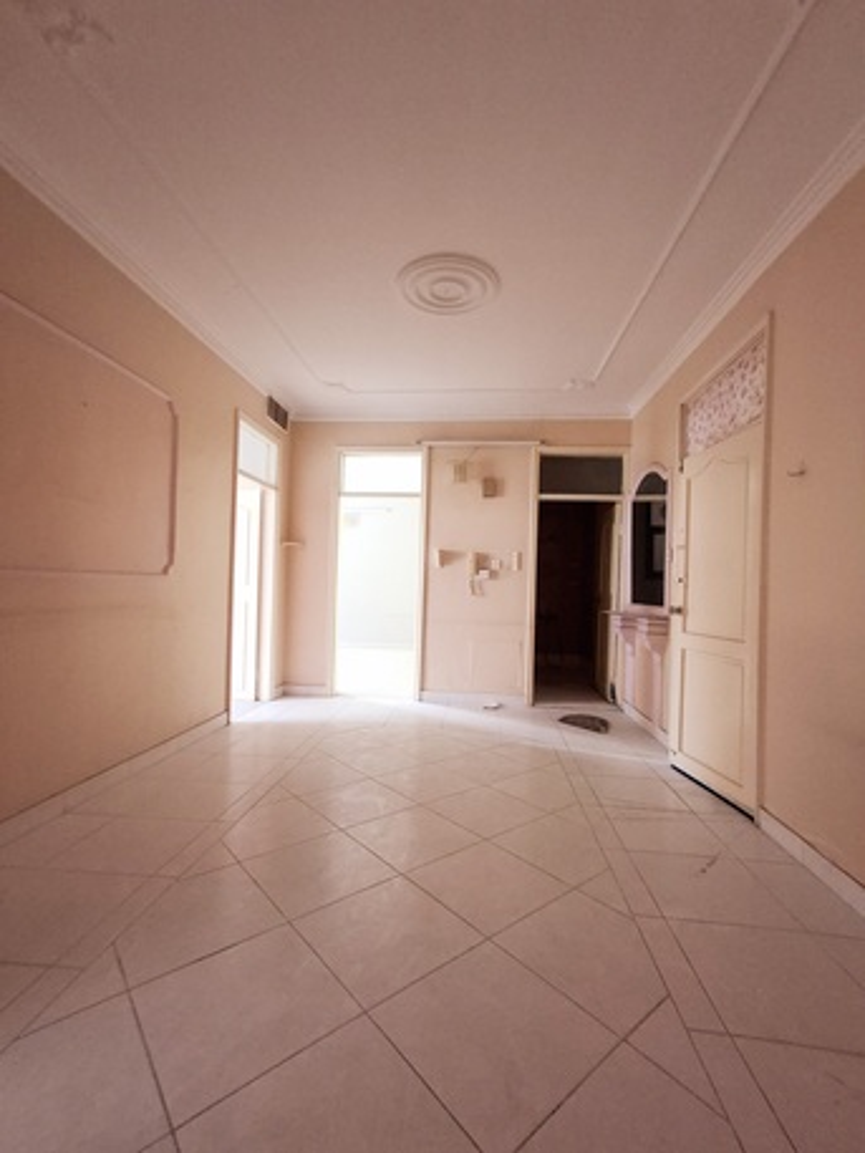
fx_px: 533
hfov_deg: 78.1
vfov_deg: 94.5
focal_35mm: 16
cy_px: 576
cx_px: 432
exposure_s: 1/50
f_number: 2.2
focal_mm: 1.64
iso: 250
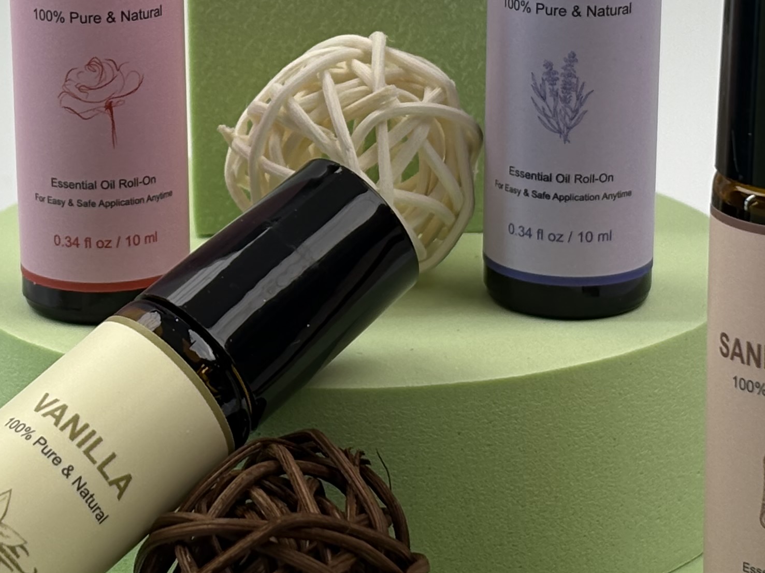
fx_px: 3137
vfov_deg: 10.4
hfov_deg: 13.9
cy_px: 128
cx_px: 278
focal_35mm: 142
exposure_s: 1/236
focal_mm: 5.96
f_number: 1.6
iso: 40
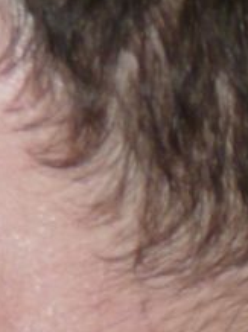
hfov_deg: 2.9
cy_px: 361
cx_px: 456
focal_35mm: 505
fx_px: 4833
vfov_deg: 3.9
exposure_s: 1/30
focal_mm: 11.8
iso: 100
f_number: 4.6
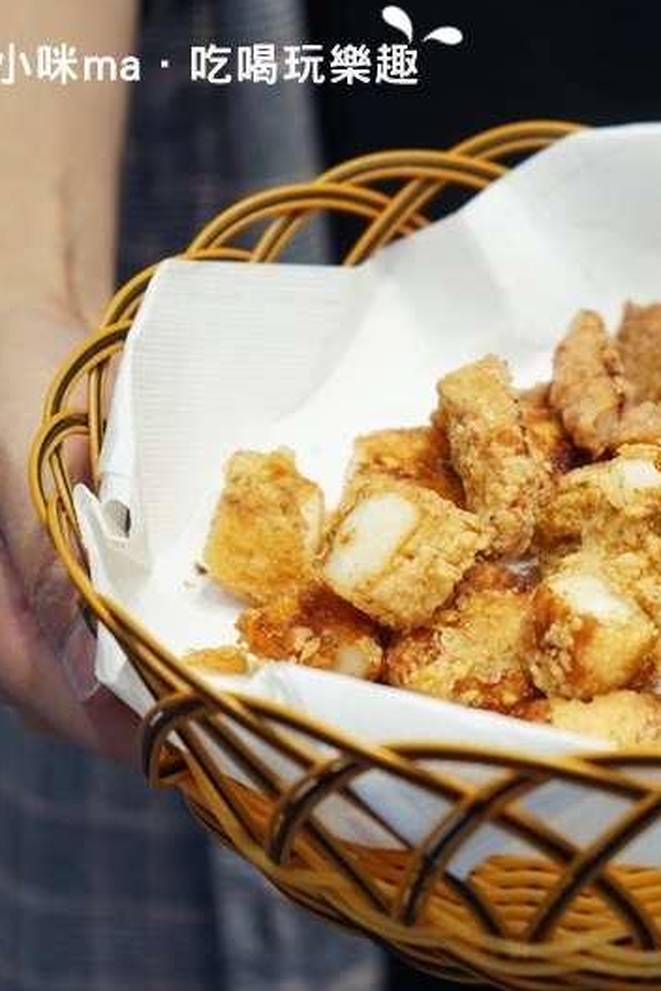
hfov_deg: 12.7
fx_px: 2919
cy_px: 493
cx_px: 685
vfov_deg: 19.3
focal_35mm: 106
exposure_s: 1/80
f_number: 5.6
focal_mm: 70
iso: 500
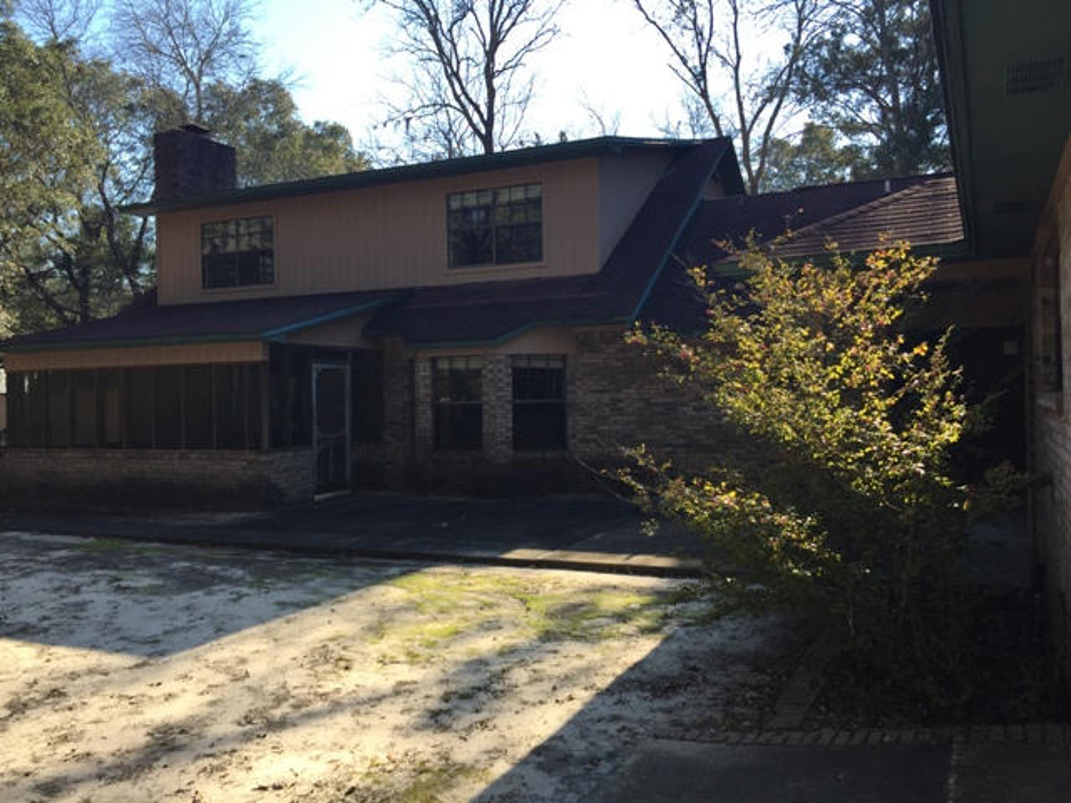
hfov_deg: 61.7
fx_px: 897
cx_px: 536
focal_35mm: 29
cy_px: 402
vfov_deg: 48.2
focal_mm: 4.15
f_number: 2.2
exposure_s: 1/732
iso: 32
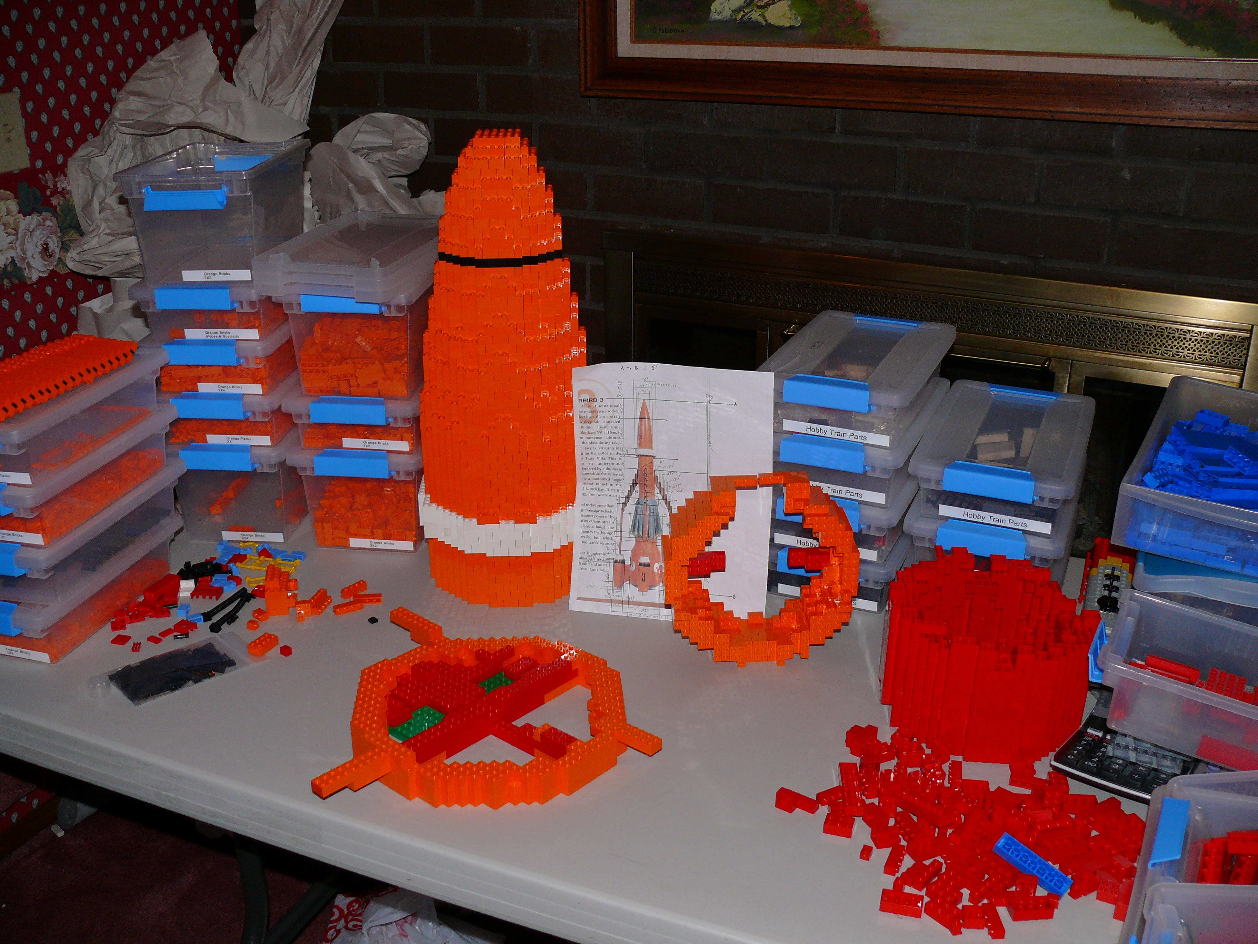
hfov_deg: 52.6
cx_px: 629
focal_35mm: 35
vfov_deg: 40.7
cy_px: 472
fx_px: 1272
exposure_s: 1/250
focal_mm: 7.4
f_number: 2.8
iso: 100
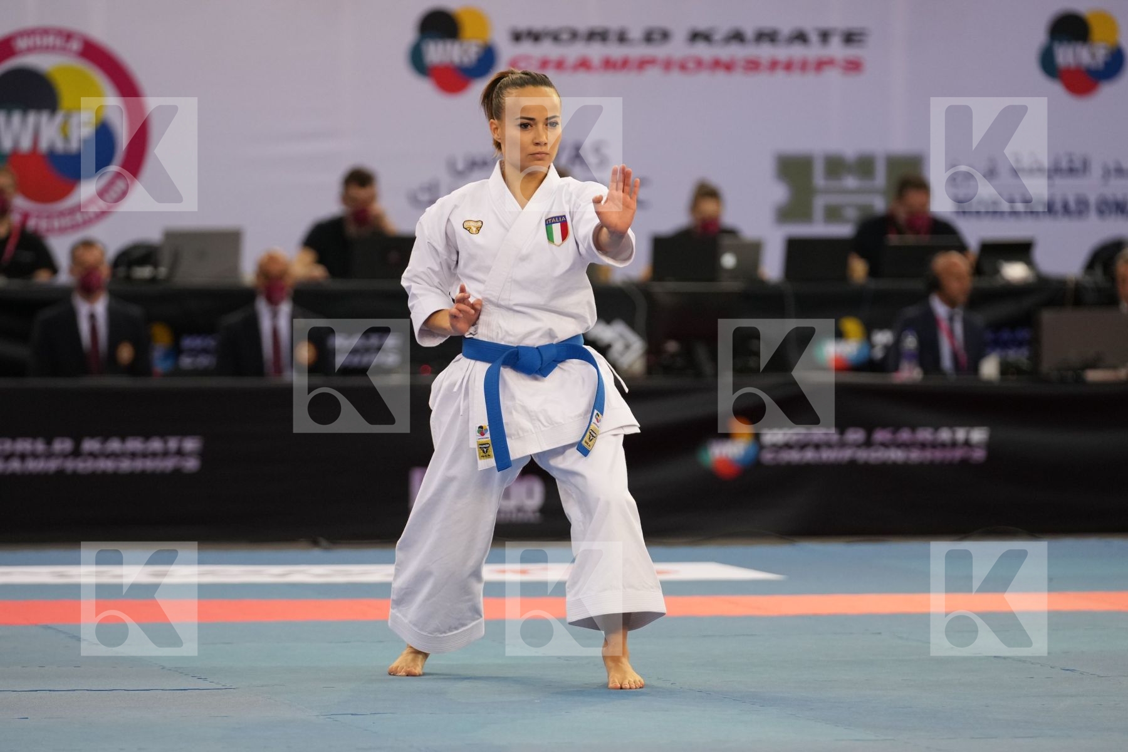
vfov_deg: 5.4
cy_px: 376
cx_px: 564
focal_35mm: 256
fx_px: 8021
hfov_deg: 8.0
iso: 1250
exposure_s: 1/500
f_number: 2.8
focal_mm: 171
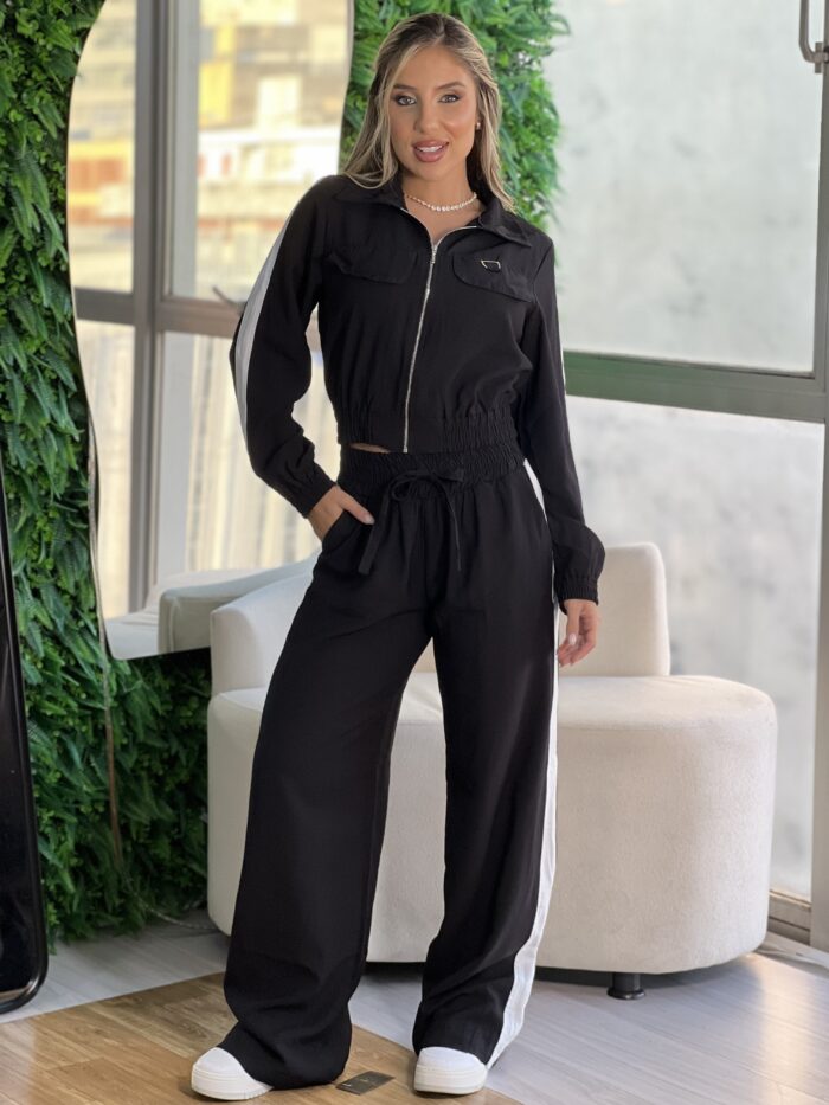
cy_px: 552
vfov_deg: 25.3
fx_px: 2458
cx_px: 414
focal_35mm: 77
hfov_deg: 19.1
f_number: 2.8
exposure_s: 1/120
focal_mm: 9
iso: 125
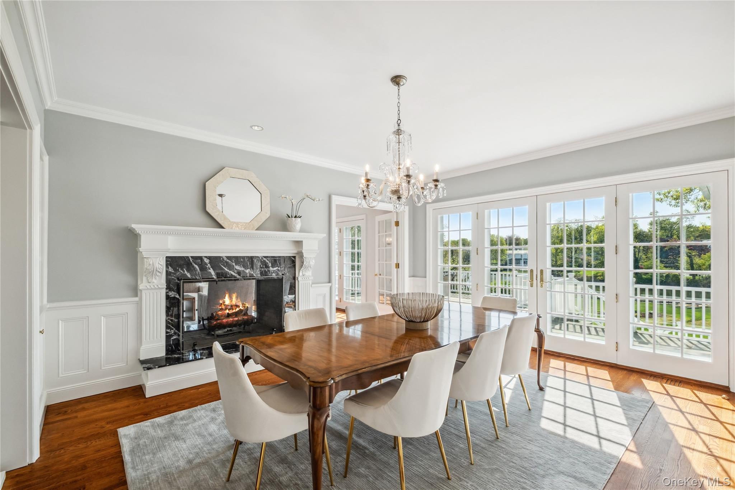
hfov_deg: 100.4
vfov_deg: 77.3
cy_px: 245
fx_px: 306
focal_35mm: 15
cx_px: 368
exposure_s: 1/30
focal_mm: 10
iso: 320
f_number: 10
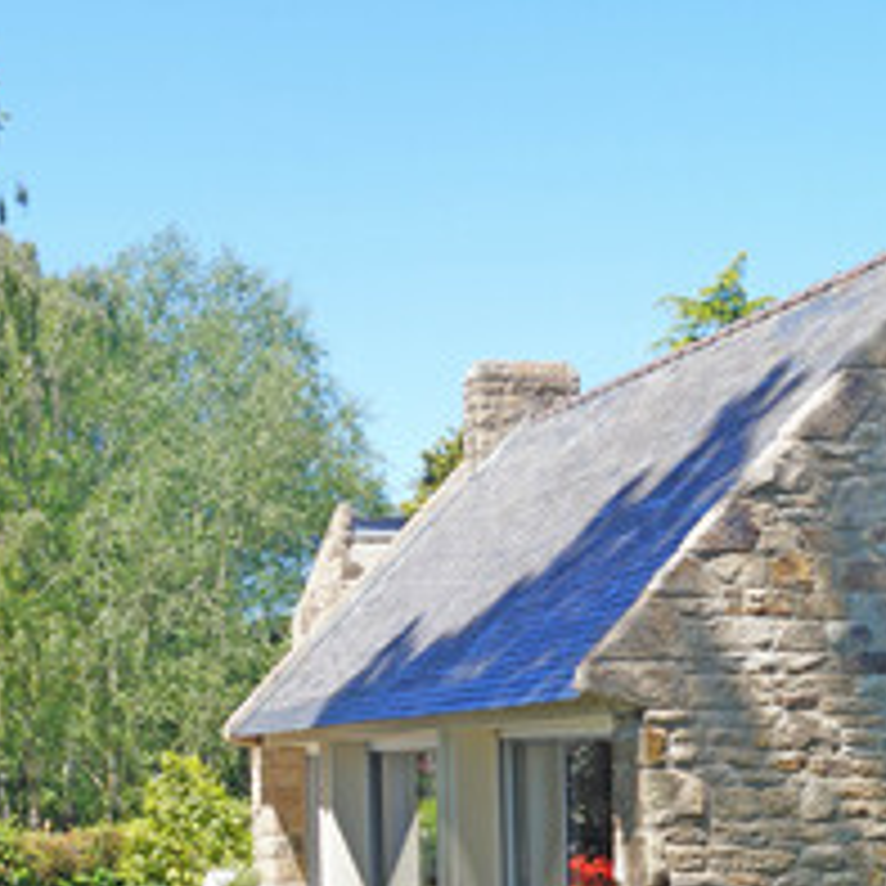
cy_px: 747
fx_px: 2027
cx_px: 97
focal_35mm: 70
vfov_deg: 24.2
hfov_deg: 24.0
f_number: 8
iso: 100
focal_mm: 18
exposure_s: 1/125
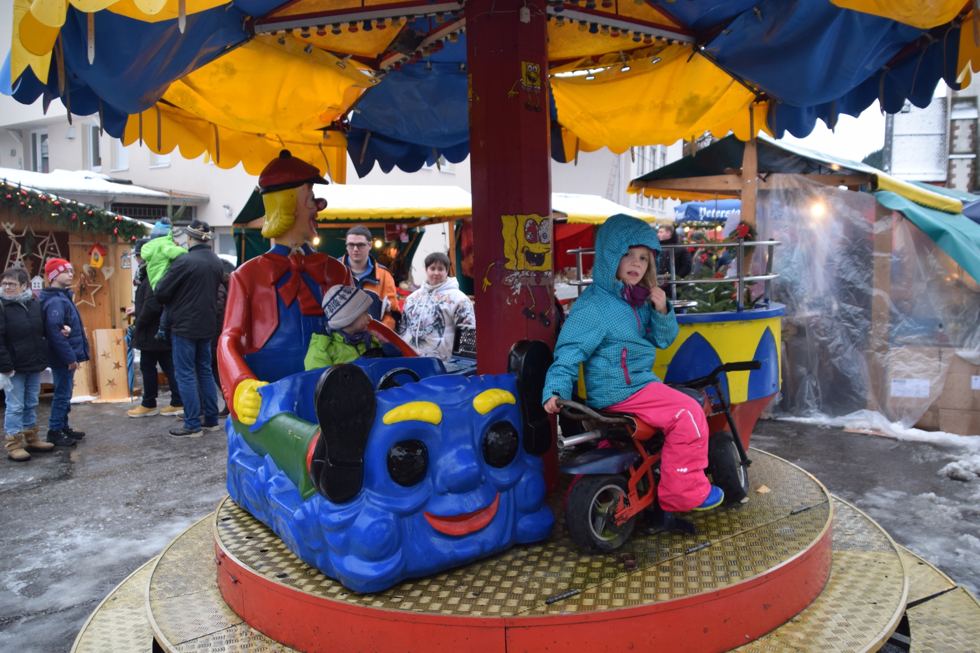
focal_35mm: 27
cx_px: 490
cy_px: 326
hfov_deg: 67.4
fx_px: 735
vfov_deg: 47.9
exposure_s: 1/60
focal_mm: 18
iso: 400
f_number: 4
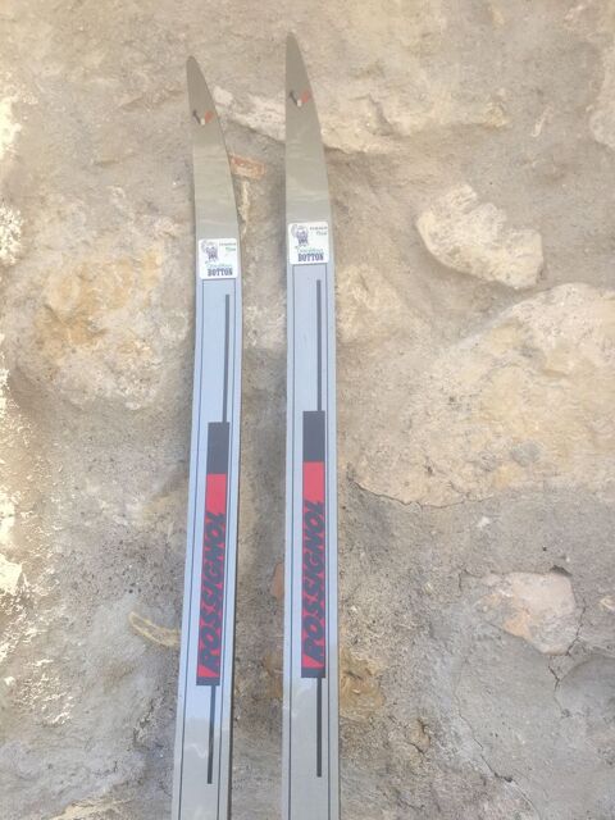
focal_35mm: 29
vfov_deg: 61.7
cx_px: 308
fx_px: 687
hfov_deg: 48.2
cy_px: 410
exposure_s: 1/398
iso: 25
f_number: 2.2
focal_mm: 4.15
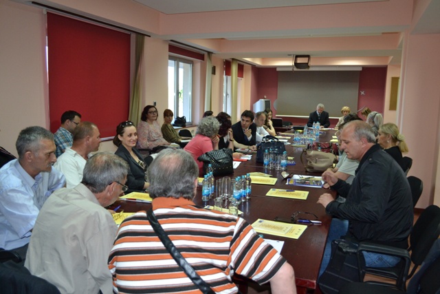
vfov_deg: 43.6
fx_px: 367
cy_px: 147
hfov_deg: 61.9
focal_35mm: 30
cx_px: 220
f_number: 3.8
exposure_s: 1/60
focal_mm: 20
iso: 1000
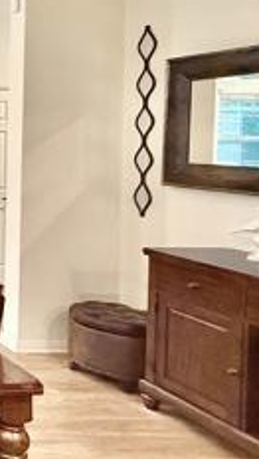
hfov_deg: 16.5
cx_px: -320
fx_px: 511
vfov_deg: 47.4
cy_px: 148
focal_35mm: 42
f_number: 2.2
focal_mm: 2.22
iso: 640
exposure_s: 1/60
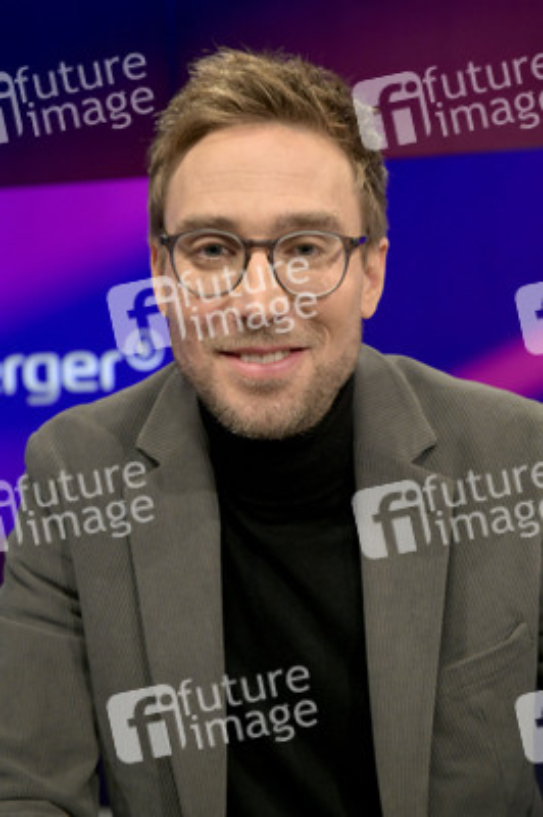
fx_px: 1405
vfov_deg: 32.4
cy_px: 408
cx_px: 272
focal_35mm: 62
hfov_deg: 21.9
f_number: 6.3
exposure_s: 1/200
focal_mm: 62
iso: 1600
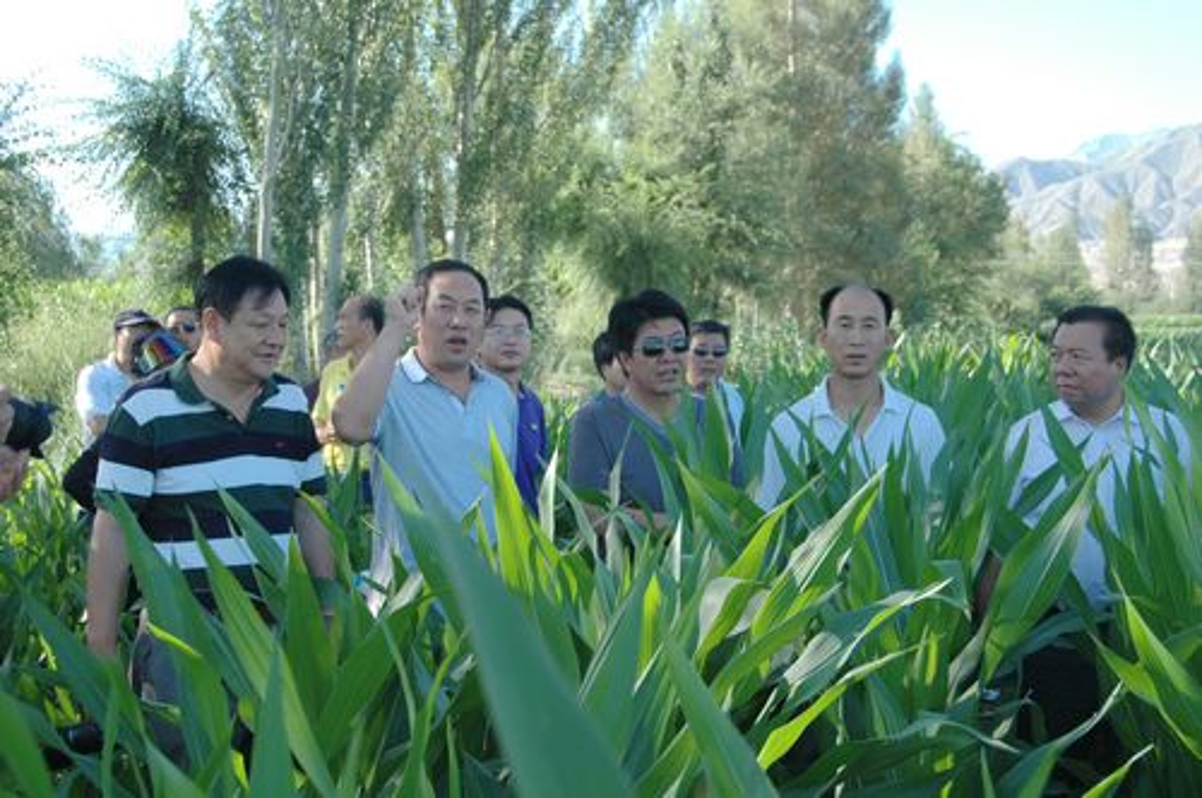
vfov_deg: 26.4
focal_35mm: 51
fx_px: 1701
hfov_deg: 38.9
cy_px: 399
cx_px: 601
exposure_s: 1/160
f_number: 6.3
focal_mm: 34
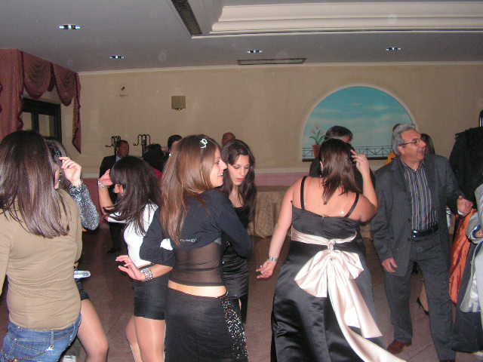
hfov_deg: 51.4
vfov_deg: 39.7
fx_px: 502
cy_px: 181
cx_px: 242
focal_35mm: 36
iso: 200
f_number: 3.2
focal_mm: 6
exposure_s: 1/40
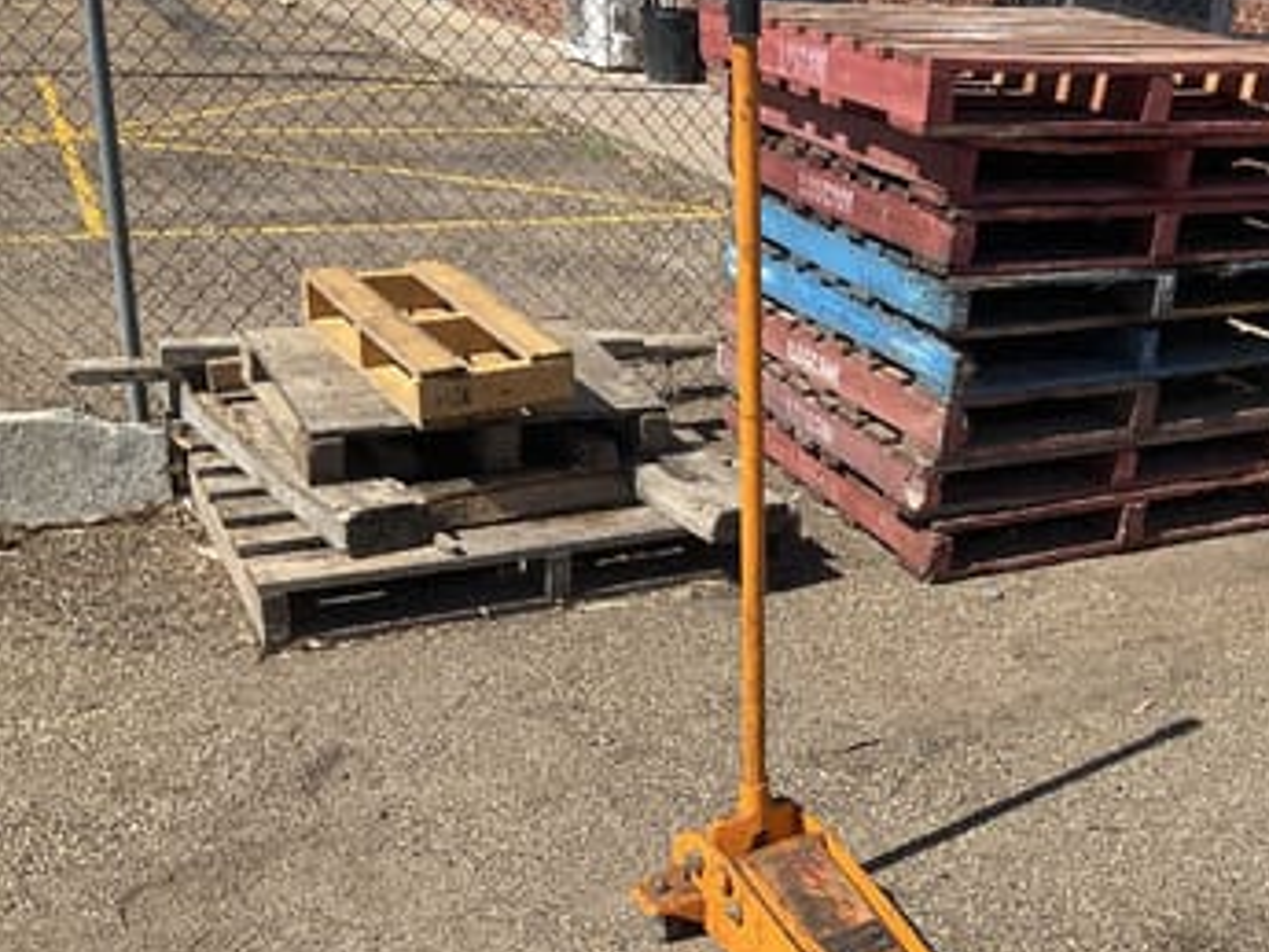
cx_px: 916
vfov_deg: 34.3
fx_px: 1540
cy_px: 546
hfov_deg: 43.7
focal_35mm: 42
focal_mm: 3
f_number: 1.8
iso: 25
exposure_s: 1/2141
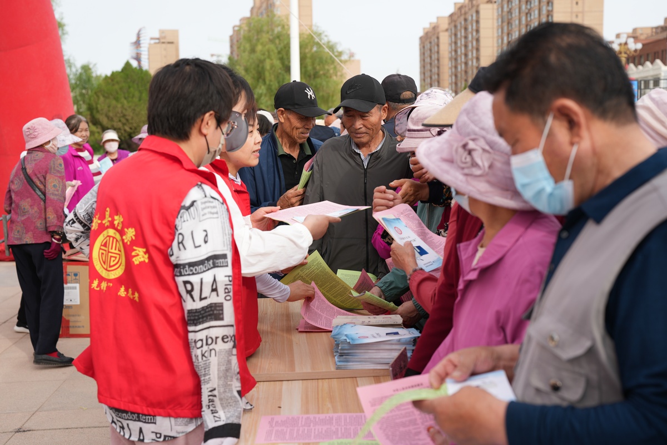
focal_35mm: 50
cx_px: 334
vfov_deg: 27.0
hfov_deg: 39.6
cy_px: 222
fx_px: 926
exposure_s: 1/320
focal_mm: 50
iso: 100
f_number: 4.5
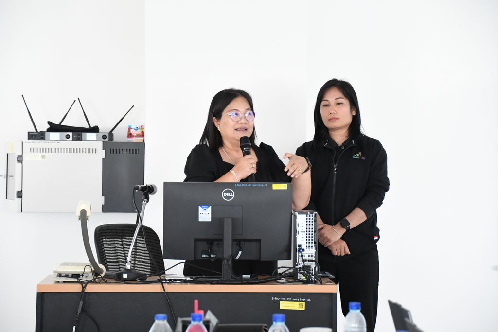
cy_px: 166
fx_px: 1757
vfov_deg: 10.8
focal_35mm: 127
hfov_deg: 16.1
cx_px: 249
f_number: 5.3
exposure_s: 1/80
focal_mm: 85
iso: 4500
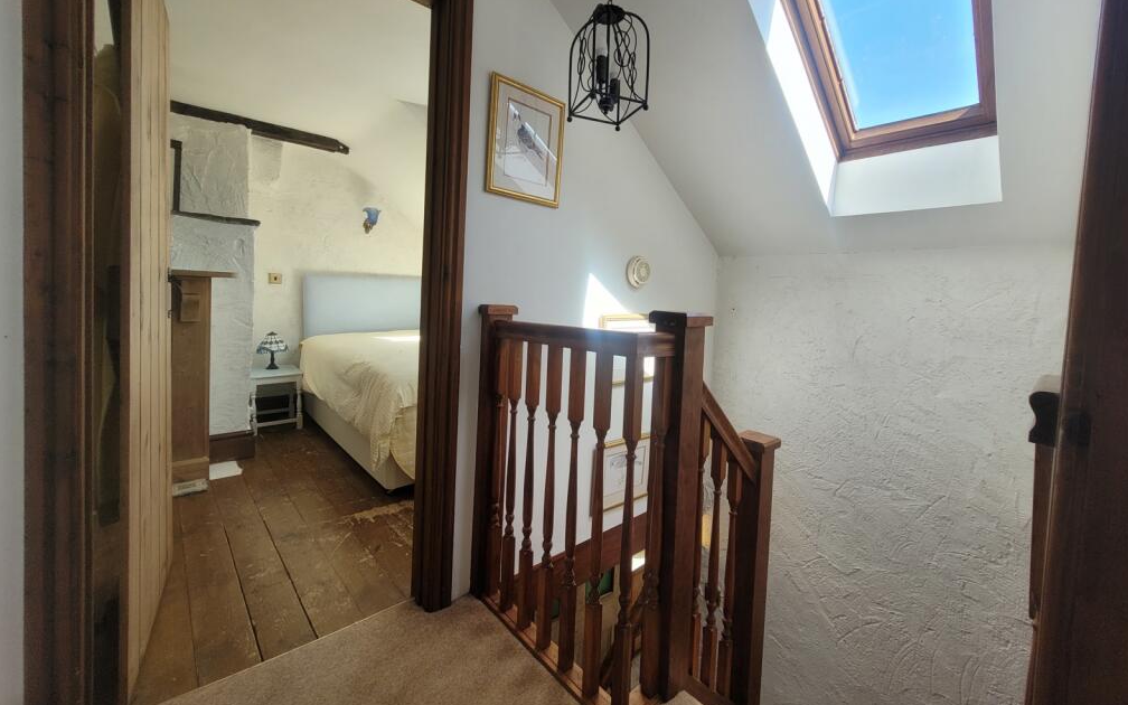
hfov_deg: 105.3
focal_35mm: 14
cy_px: 318
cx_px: 567
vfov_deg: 78.4
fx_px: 430
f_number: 2.2
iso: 40
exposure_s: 1/145
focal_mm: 1.74
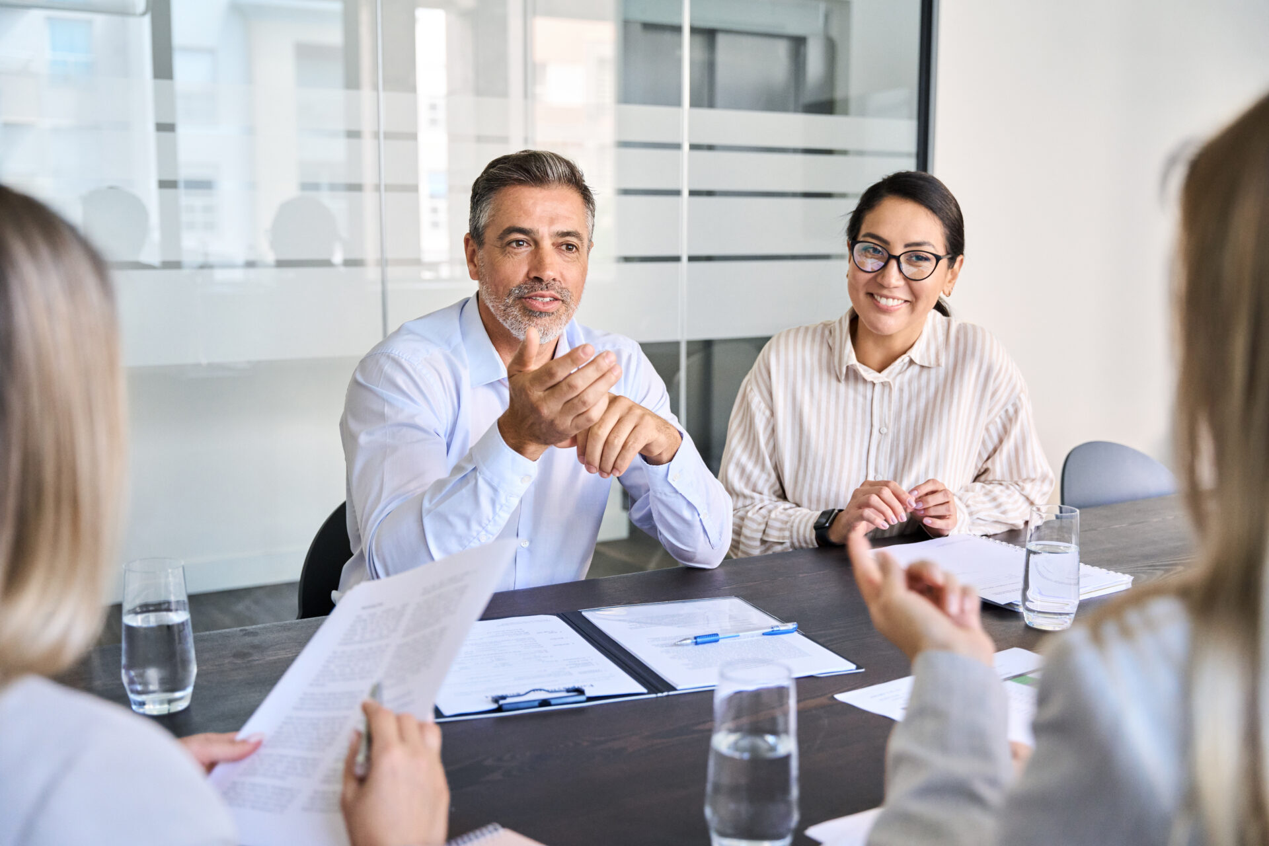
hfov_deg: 48.5
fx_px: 1410
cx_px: 634
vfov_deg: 33.4
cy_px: 423
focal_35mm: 40
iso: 2000
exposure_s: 1/160
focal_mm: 40
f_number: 3.2
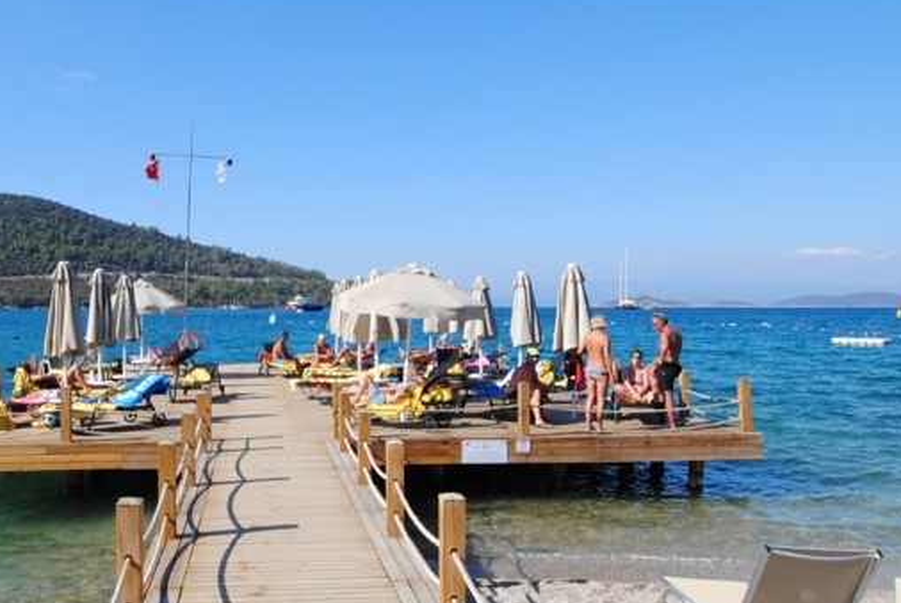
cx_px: 364
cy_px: 318
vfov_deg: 39.0
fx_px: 852
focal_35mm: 34
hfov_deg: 55.3
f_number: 8
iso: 100
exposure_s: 1/250
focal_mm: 10
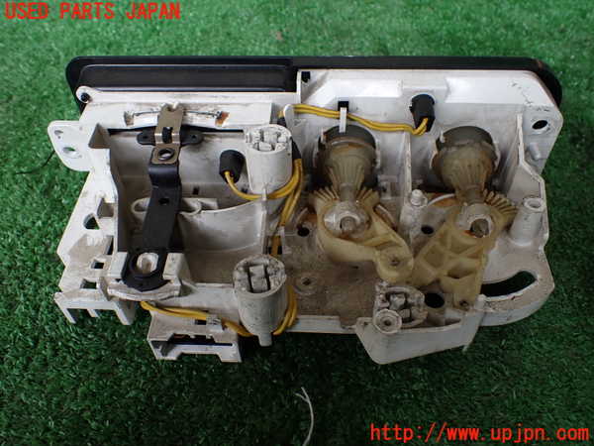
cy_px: 223
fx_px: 515
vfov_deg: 46.8
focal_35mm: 30
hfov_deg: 60.0
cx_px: 297
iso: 125
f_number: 2.3
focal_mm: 5.4
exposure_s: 1/125
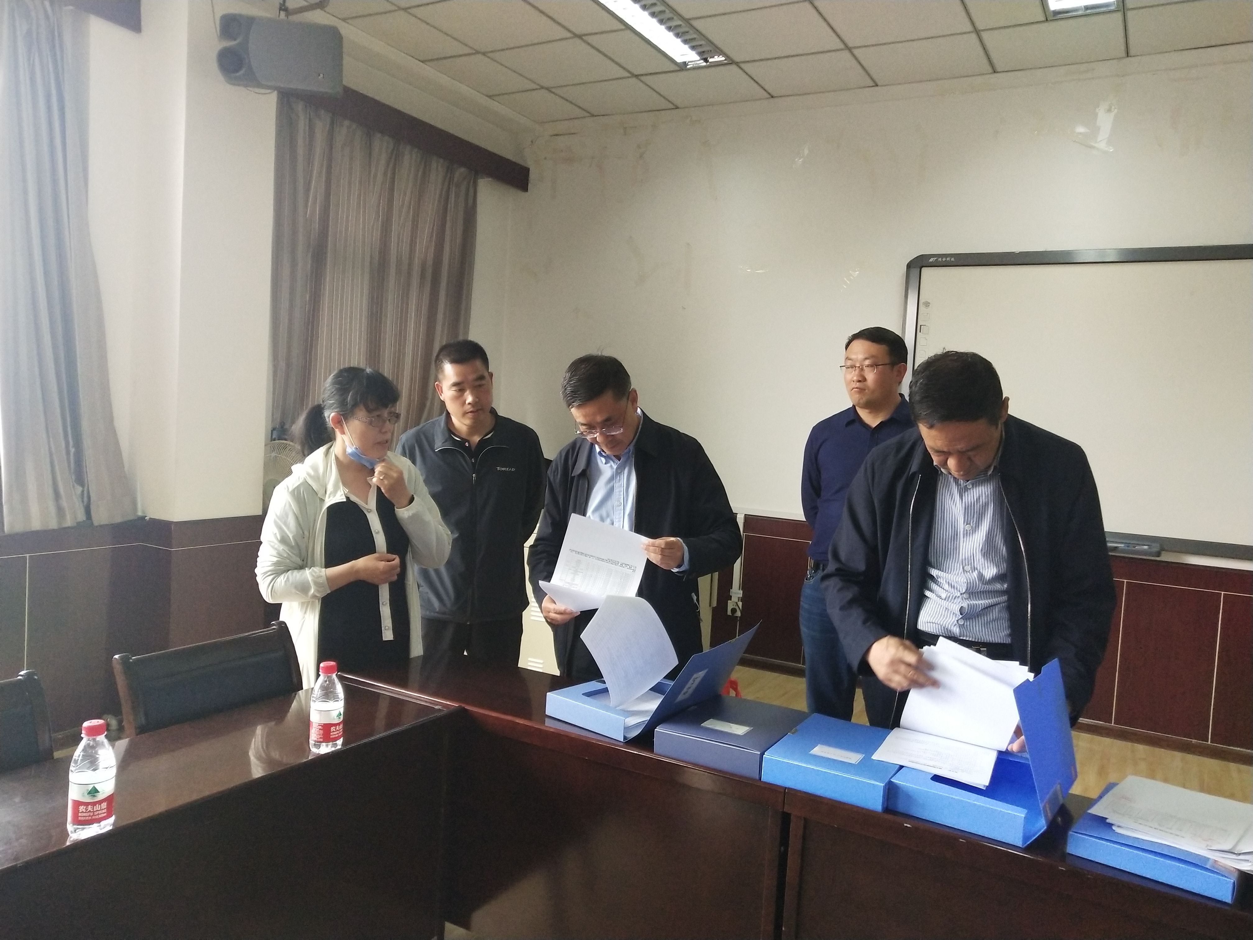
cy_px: 470
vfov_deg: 46.8
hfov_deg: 60.0
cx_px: 626
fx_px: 1086
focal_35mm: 30
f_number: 1.8
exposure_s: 1/50
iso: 131
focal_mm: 3.95
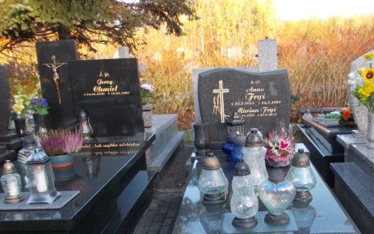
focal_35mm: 41
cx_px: 241
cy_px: 173
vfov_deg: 30.8
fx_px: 418
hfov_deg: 47.6
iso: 160
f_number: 2.7
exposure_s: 1/250
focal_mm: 4
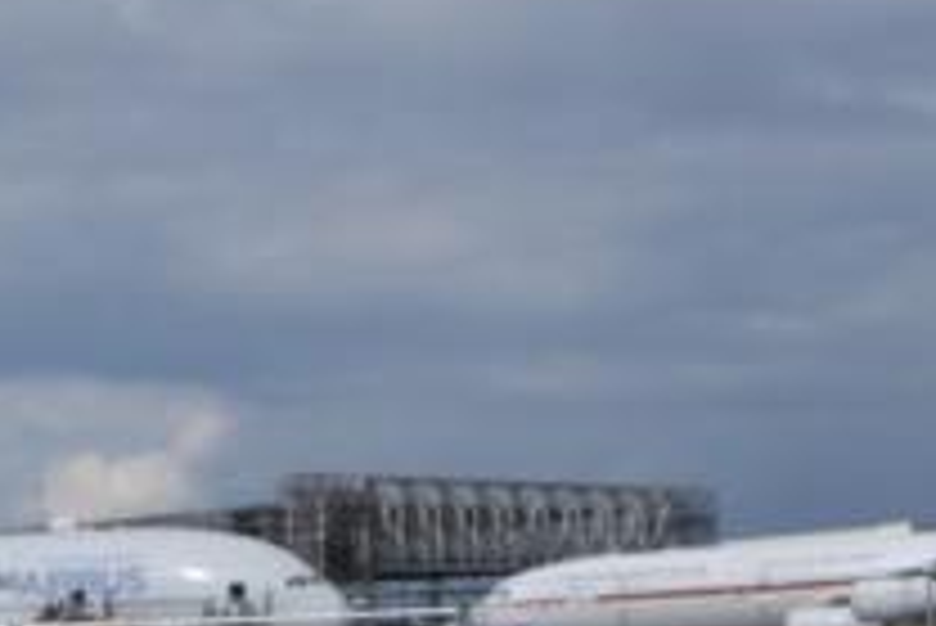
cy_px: 547
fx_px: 6204
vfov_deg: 5.8
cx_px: -212
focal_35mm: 238
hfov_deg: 8.5
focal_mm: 55
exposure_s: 1/200
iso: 100
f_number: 13
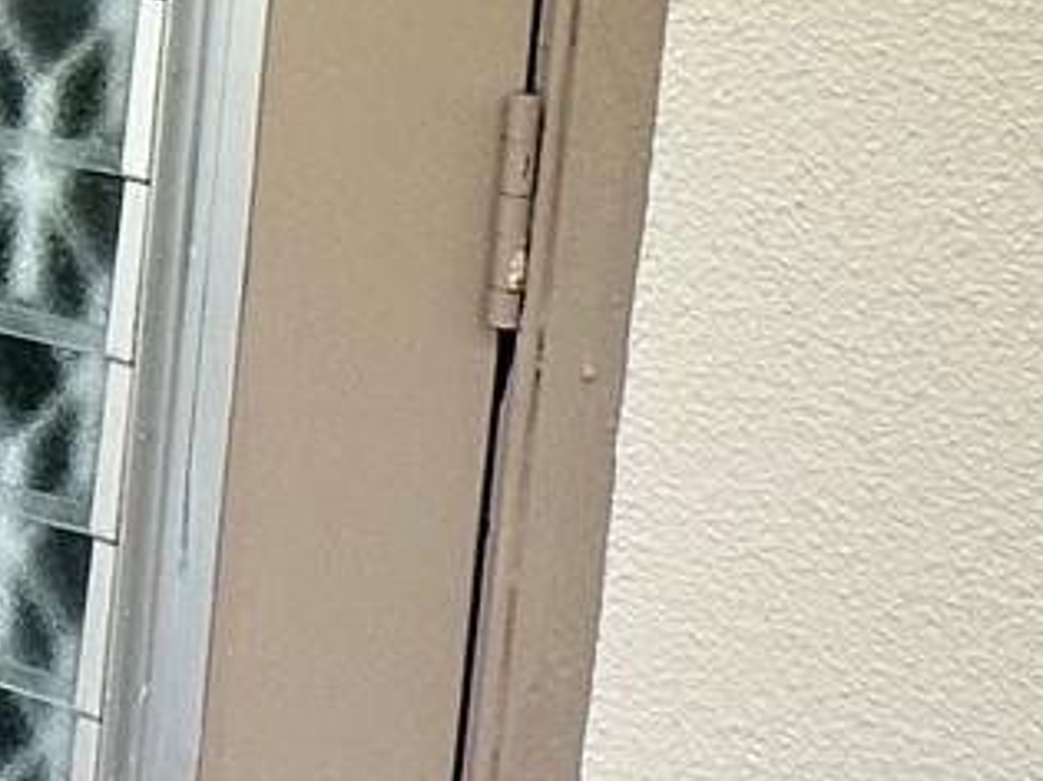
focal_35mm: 91
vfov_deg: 15.5
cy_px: -192
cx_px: -1169
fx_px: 2741
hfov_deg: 15.8
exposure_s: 1/110
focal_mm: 2.22
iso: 40
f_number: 2.2
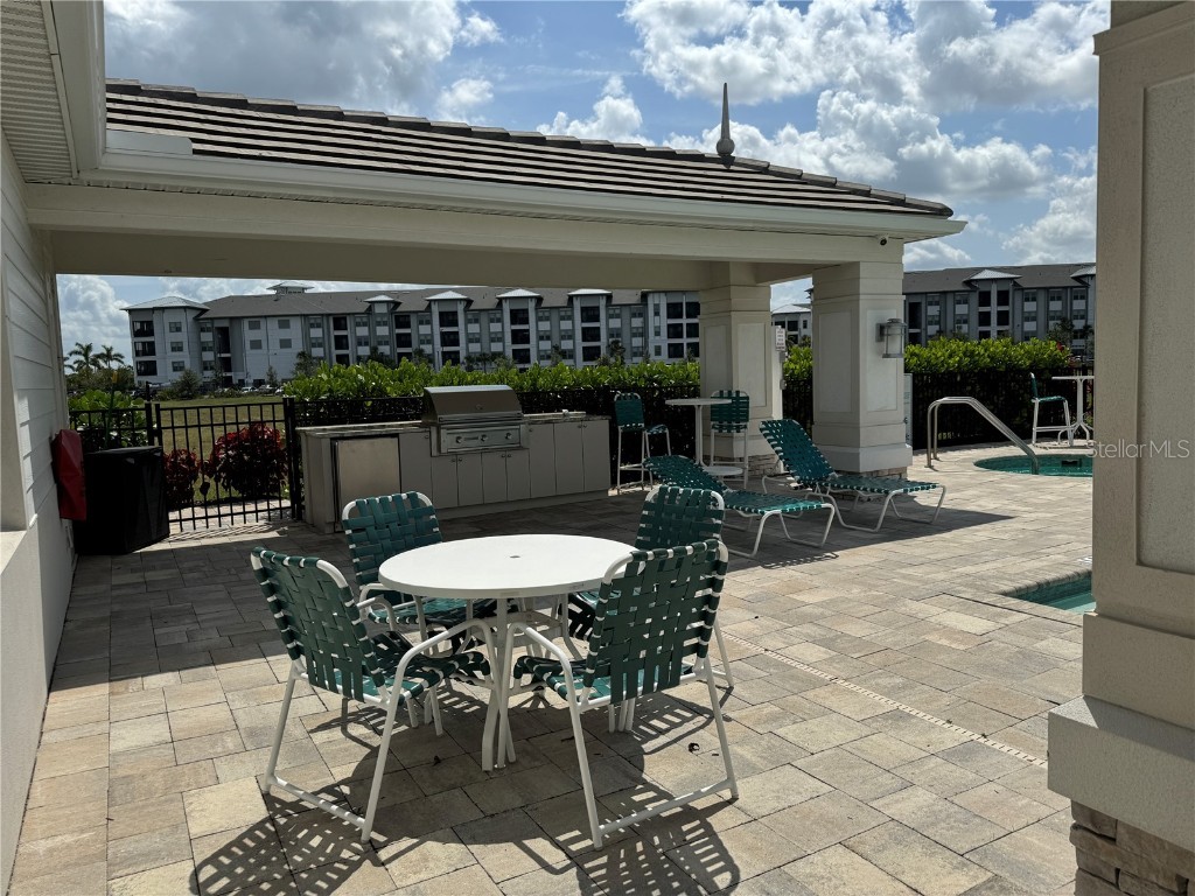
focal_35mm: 24
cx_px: 598
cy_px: 448
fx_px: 829
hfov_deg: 71.6
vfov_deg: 56.8
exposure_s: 1/10417
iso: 80
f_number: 1.78
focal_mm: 6.76
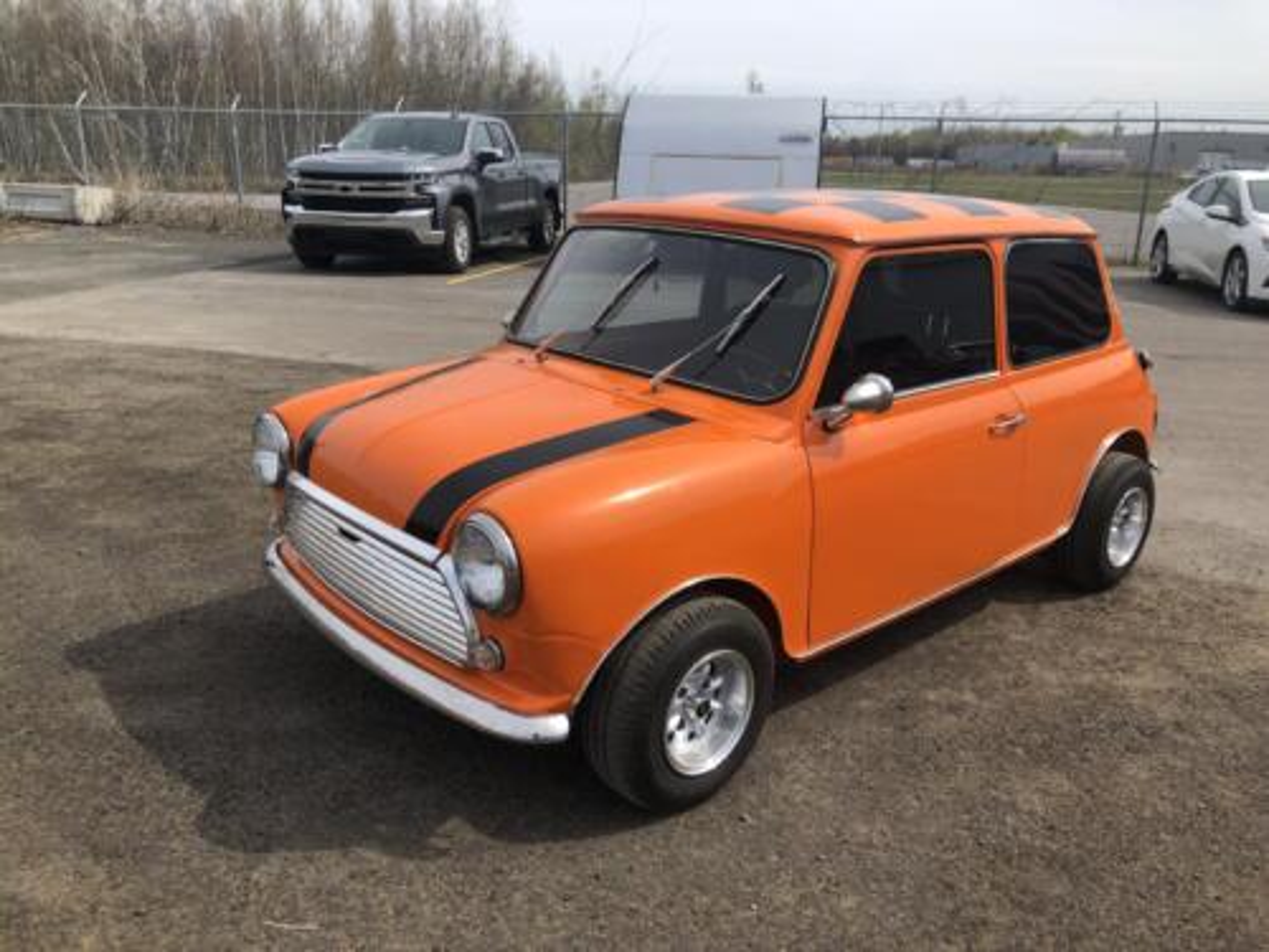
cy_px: 476
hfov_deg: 63.4
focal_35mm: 28
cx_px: 634
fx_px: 1026
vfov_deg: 49.7
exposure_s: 1/1499
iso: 20
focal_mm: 3.99
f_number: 1.8
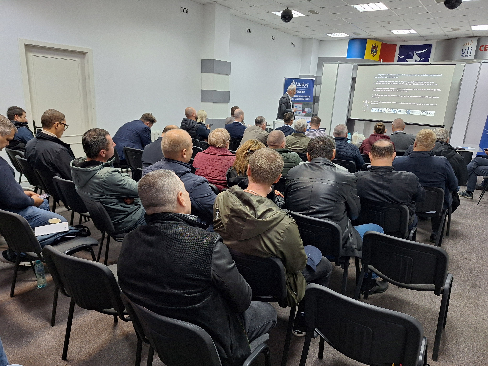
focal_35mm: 23
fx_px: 324
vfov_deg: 58.9
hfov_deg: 73.9
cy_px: 183
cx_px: 244
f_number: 1.8
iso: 200
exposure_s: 1/33
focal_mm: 5.54
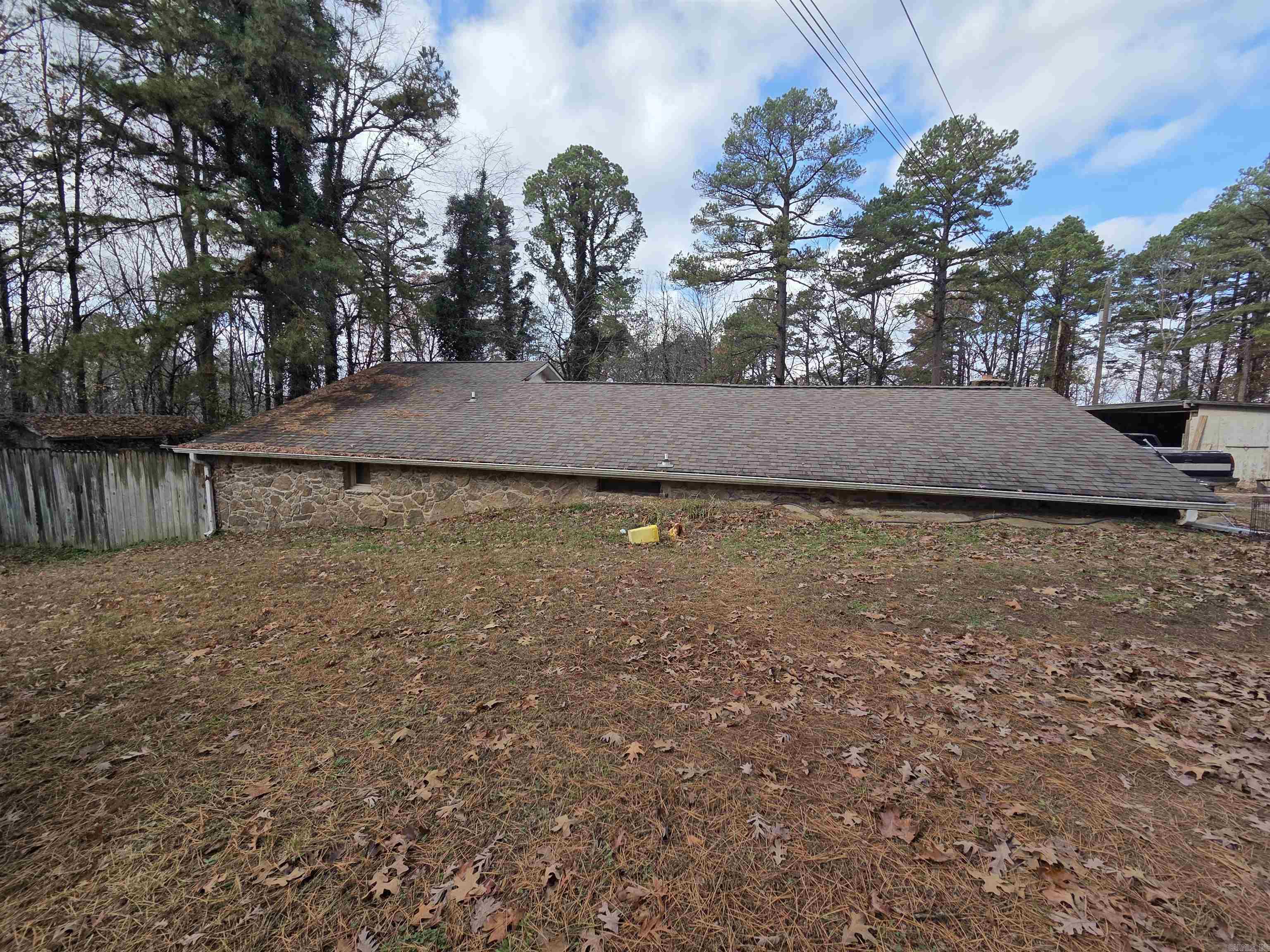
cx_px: 635
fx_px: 477
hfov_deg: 106.2
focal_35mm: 13
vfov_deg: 89.9
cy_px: 476
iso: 50
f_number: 2.2
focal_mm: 2.2
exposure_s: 1/944
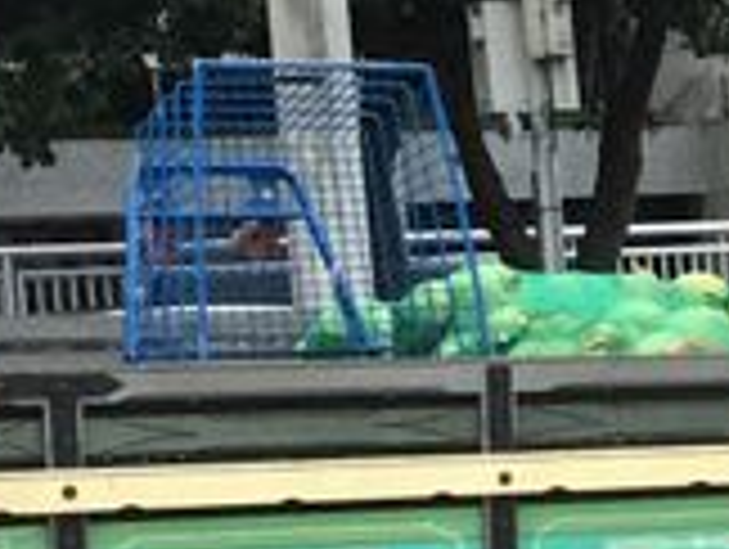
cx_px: 1660
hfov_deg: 9.7
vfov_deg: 8.1
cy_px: 634
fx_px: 3860
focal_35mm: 183
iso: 50
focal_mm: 4.15
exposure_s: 1/30
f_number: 2.2
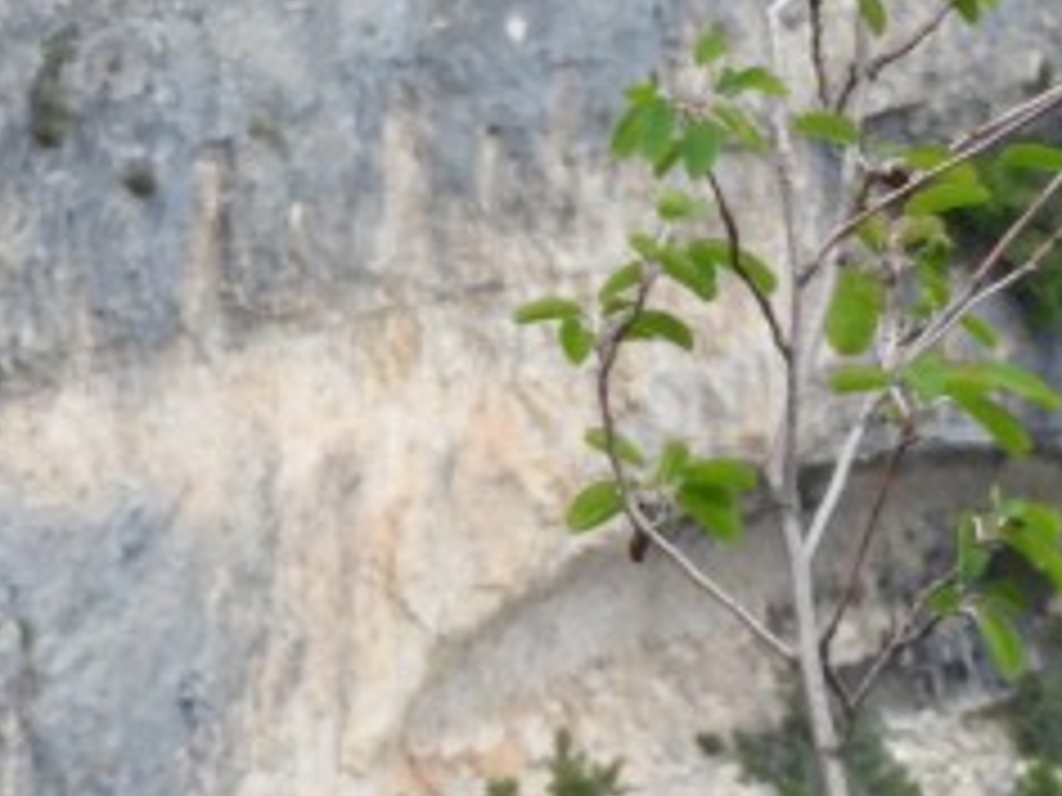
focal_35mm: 626
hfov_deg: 3.2
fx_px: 19205
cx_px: -36
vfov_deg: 2.4
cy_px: 40
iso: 400
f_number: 8
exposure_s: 1/400
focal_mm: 33
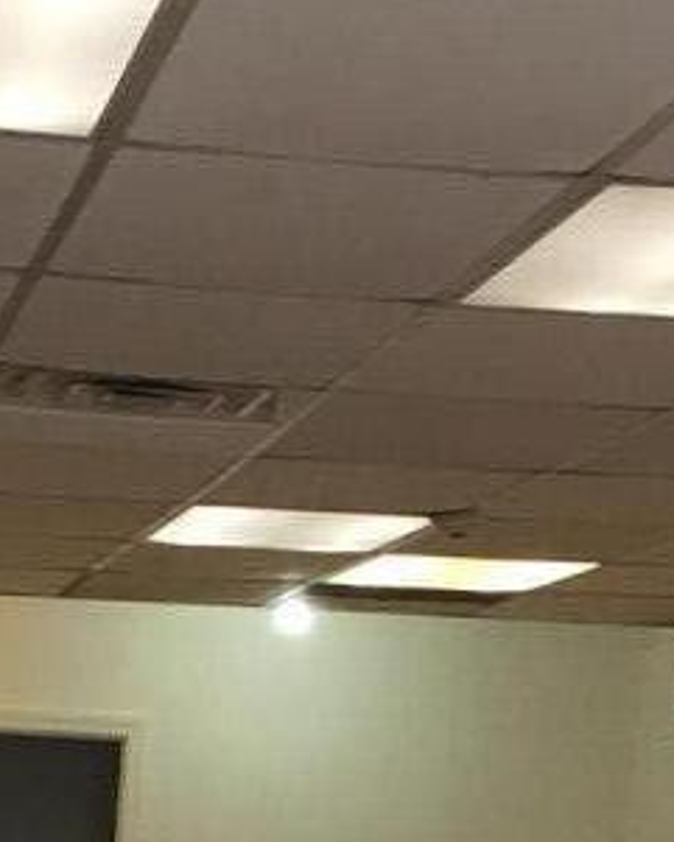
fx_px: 4685
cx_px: 126
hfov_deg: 8.2
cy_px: 1961
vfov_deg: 9.3
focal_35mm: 188
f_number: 2.2
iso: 25
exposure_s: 1/30
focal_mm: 4.15
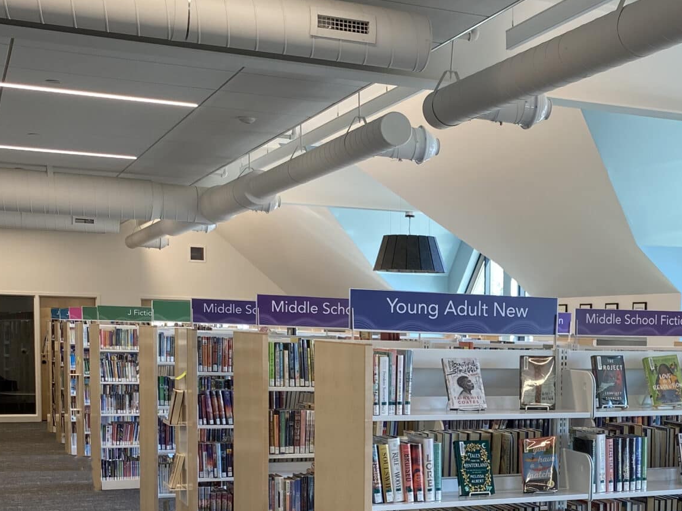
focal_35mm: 58
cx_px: 563
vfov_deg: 24.6
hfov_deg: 32.2
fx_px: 1143
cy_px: 452
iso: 32
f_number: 1.8
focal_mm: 4.25
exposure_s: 1/75
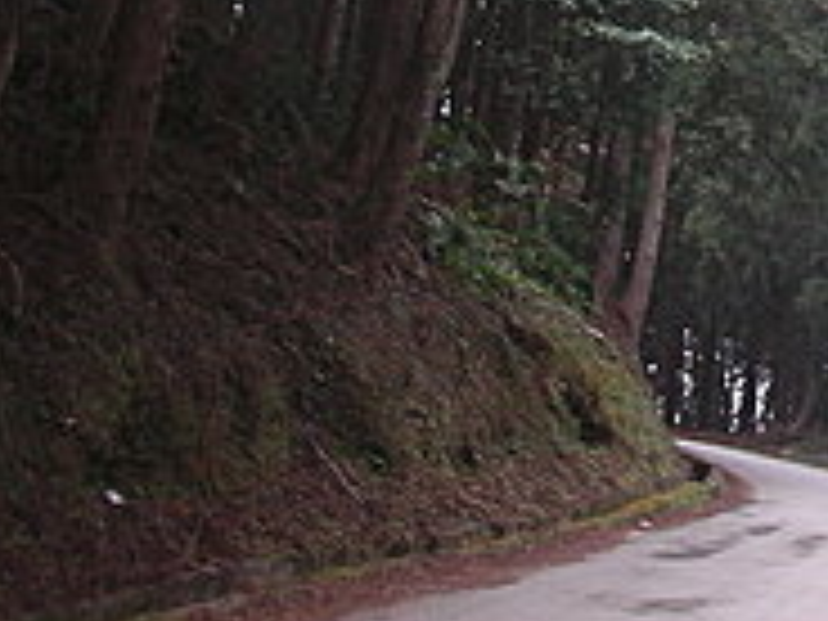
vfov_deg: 15.0
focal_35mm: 95
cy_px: -151
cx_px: 1026
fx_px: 2272
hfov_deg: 19.3
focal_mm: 5.8
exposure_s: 1/13
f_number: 3
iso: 50
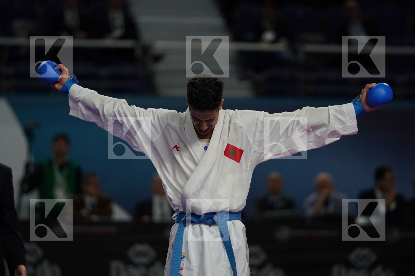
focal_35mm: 280
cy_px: 138
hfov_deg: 7.4
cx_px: 208
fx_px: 3228
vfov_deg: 4.9
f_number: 2.8
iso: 640
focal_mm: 187
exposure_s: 1/1000
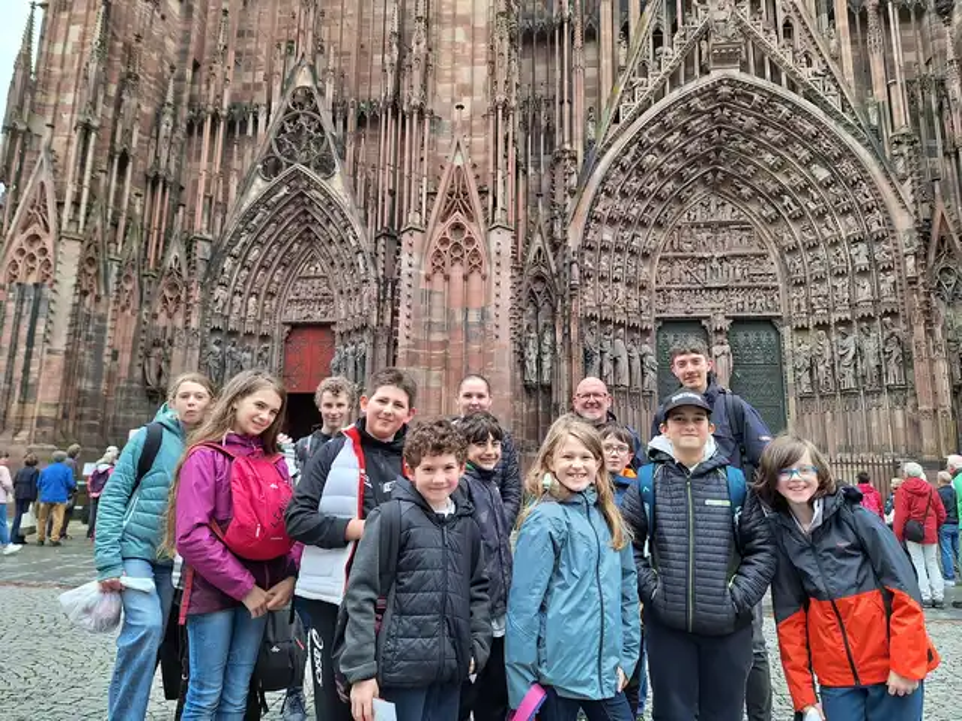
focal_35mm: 23
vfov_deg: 58.9
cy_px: 360
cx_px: 481
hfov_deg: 73.9
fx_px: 639
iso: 40
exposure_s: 1/303
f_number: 1.8
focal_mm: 5.54
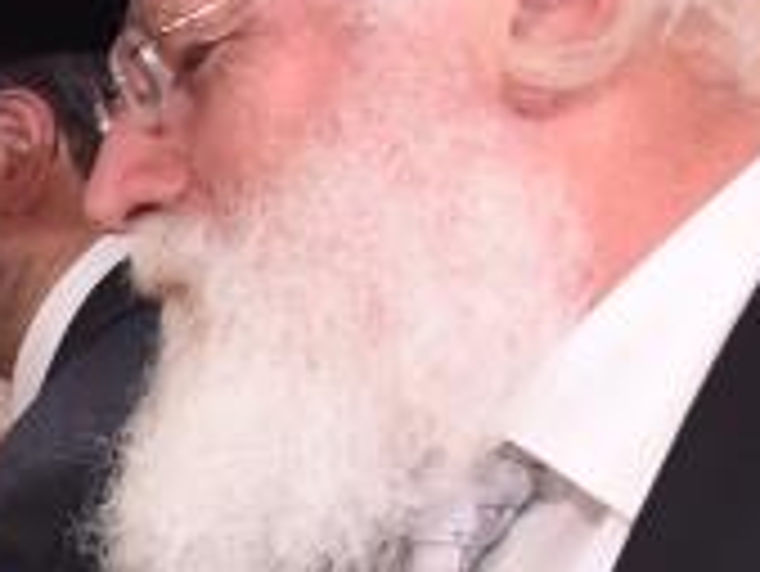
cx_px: -773
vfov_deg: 14.7
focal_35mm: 99
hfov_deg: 15.6
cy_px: 601
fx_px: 2175
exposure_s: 1/125
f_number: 5
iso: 500
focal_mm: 17
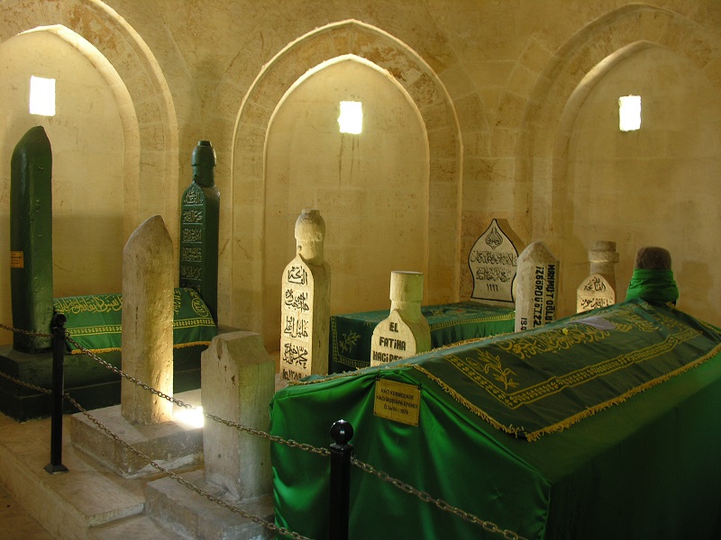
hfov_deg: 52.6
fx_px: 729
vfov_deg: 40.7
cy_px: 270
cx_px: 360
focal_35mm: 35
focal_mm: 8.9
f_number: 2.8
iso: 81
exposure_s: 1/3.8
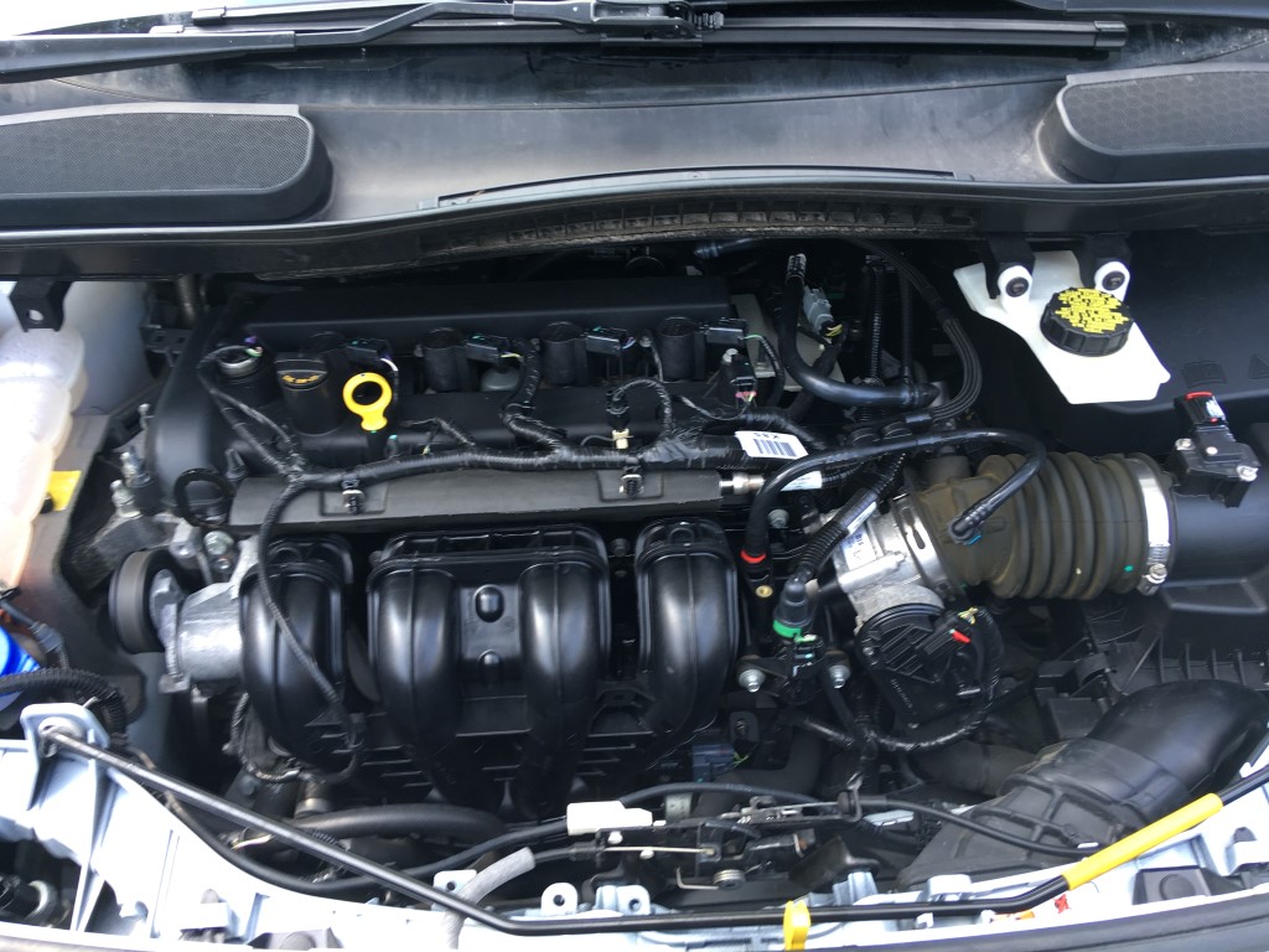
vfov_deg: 48.2
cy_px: 476
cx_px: 634
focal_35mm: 29
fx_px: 1063
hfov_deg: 61.7
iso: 25
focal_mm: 4.15
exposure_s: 1/60
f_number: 2.2
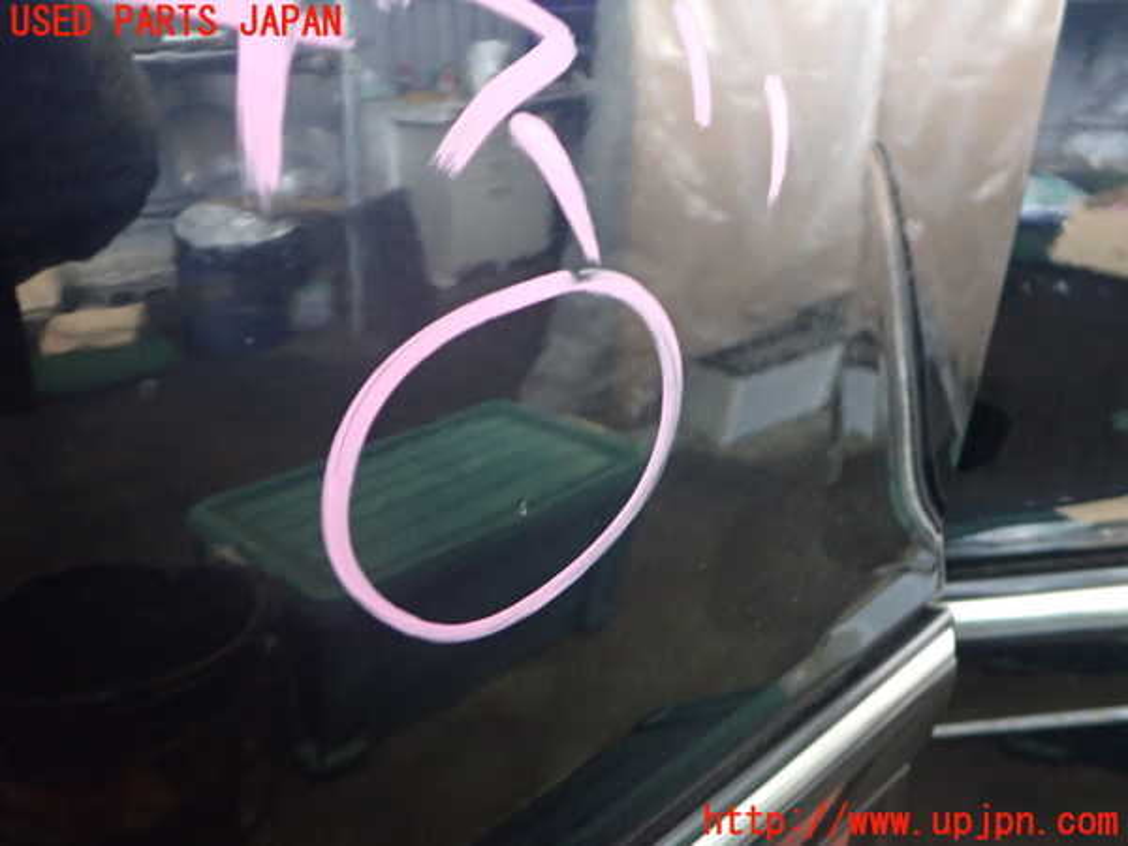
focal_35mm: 30
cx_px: 564
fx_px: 978
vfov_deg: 46.8
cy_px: 423
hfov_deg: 60.0
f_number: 2.3
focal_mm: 5.4
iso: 800
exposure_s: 1/25
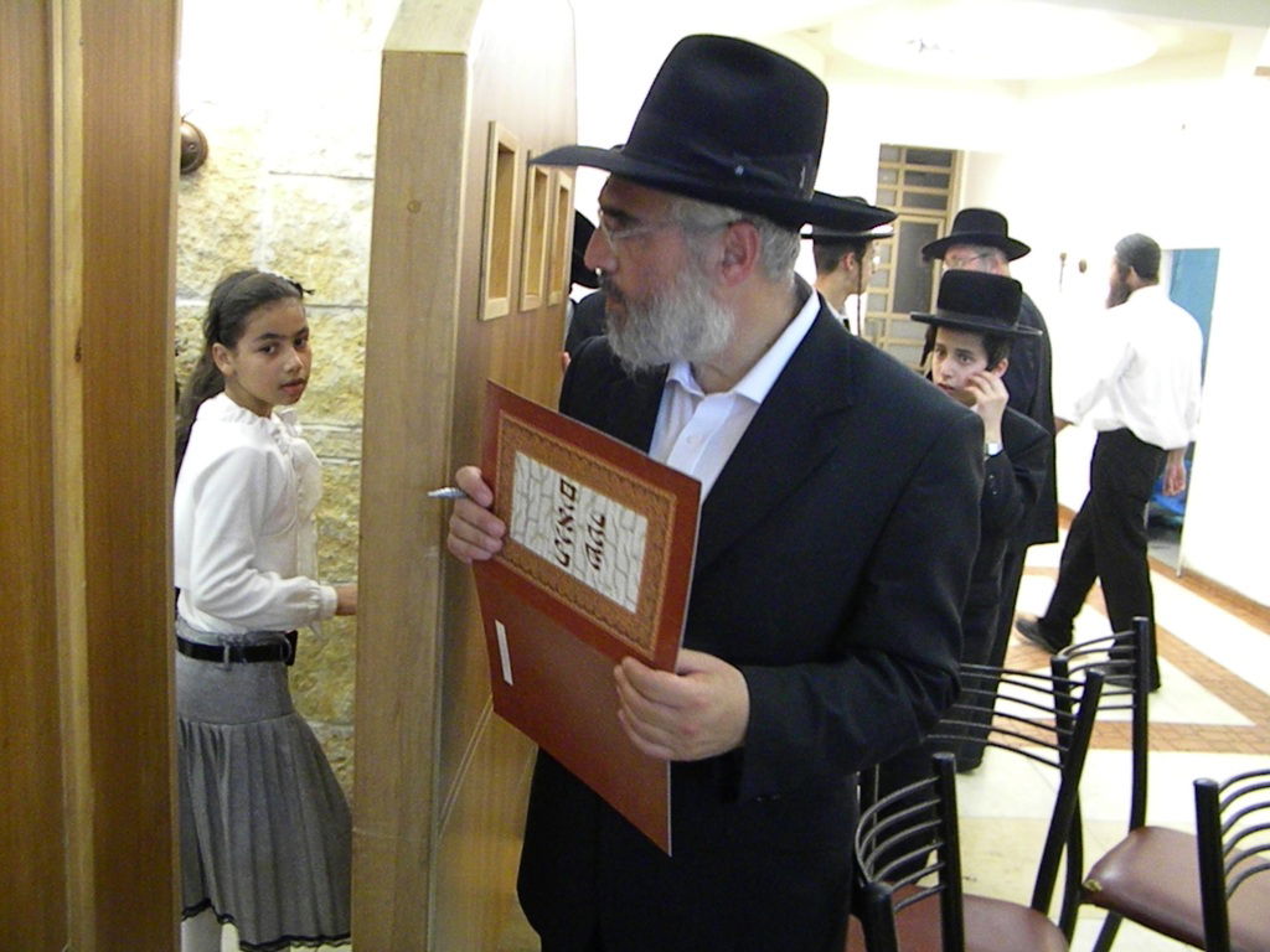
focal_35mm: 28
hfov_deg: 63.4
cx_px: 635
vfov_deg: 49.7
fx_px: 1027
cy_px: 476
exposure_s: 1/62.7
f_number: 3.5
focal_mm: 5
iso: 1211
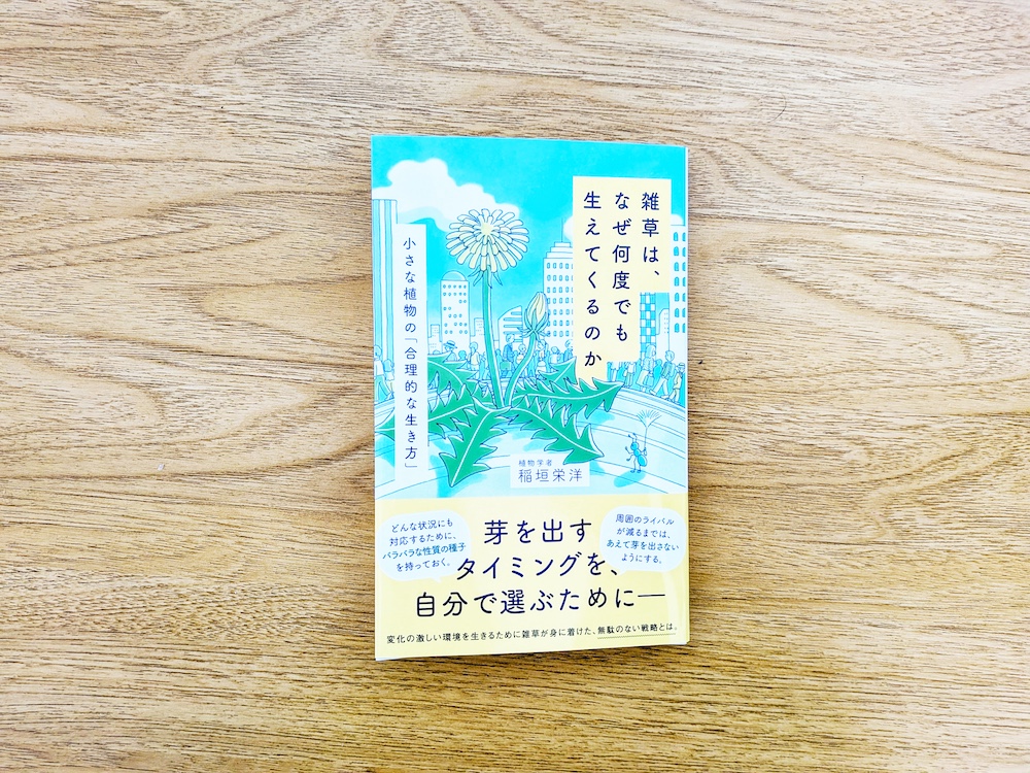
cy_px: 386
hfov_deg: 71.6
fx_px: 714
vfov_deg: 56.8
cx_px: 515
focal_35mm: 24
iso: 101
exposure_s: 1/50
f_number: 1.7
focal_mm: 4.53
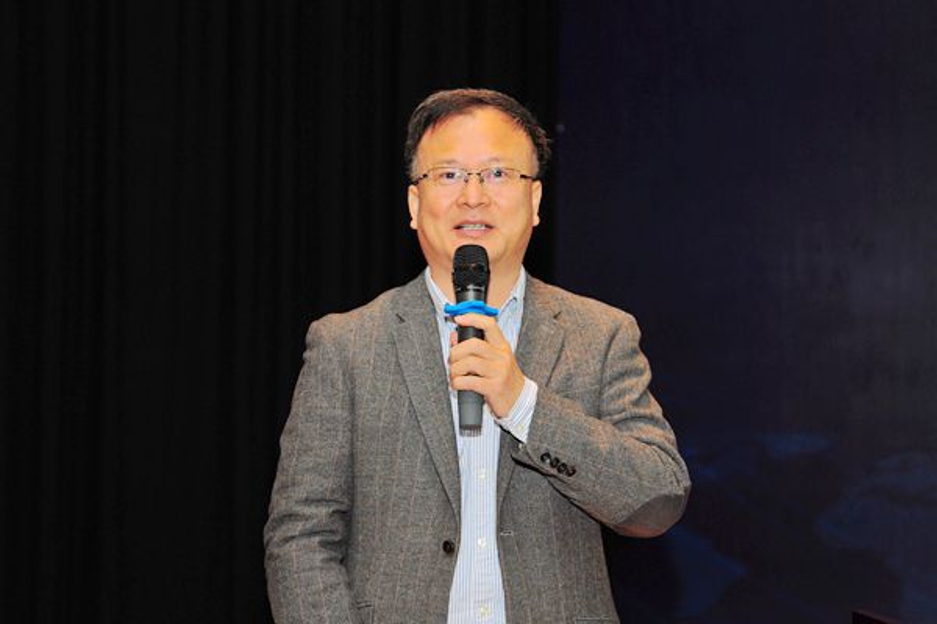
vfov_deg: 21.9
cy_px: 312
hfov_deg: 32.4
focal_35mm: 62
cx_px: 468
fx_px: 1614
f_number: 3.5
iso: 800
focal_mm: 62
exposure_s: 1/100
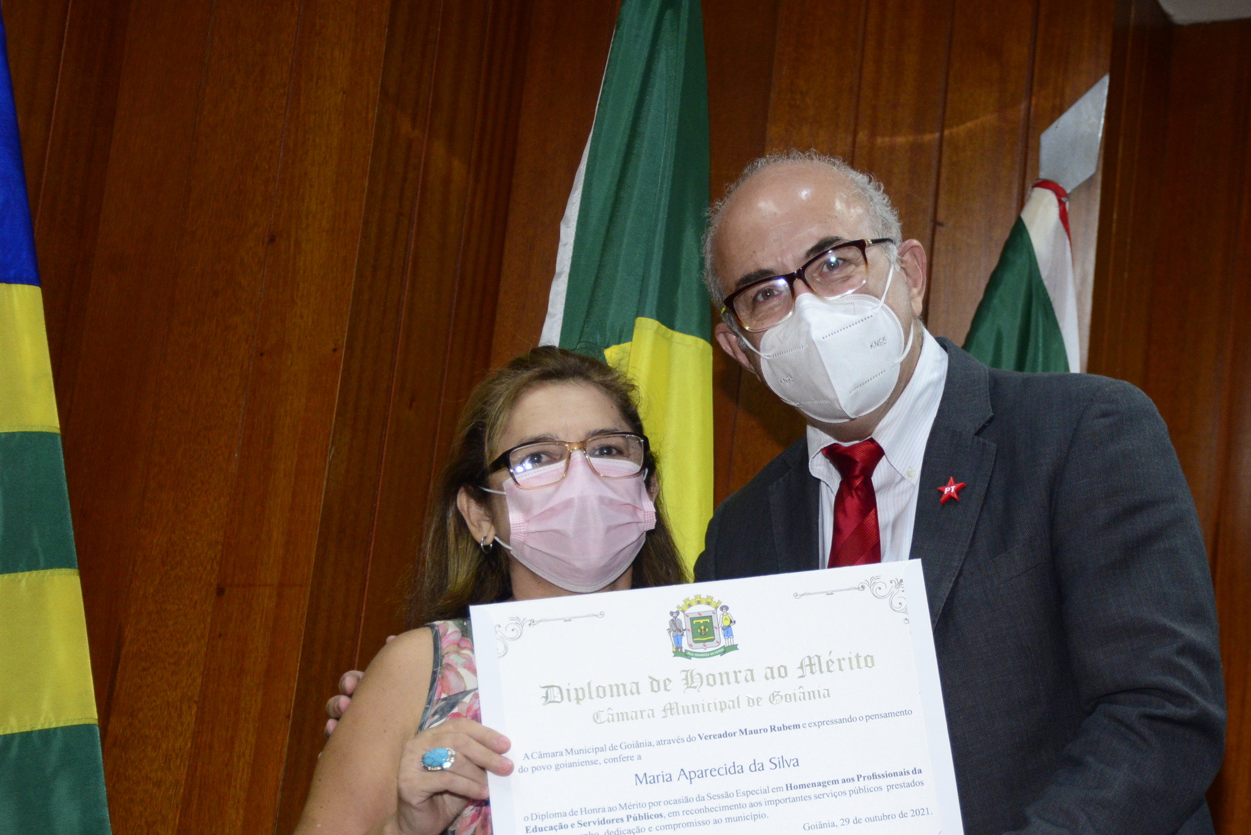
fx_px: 2607
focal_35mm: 75
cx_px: 843
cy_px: 550
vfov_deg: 18.2
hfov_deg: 26.8
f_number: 5
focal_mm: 55
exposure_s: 1/125
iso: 2500
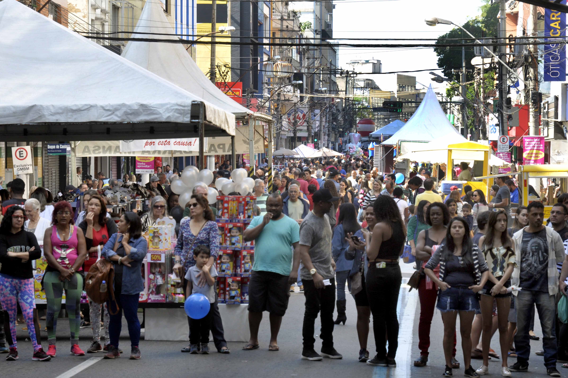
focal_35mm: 105
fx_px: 1655
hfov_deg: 19.5
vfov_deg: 13.0
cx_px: 284
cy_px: 189
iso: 320
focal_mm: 70
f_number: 4.5
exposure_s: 1/200
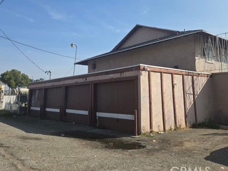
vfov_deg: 43.6
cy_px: 59
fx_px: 211
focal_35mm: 32
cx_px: 106
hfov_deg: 56.8
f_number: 1.8
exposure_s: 1/1951
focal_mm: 5.4
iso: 25
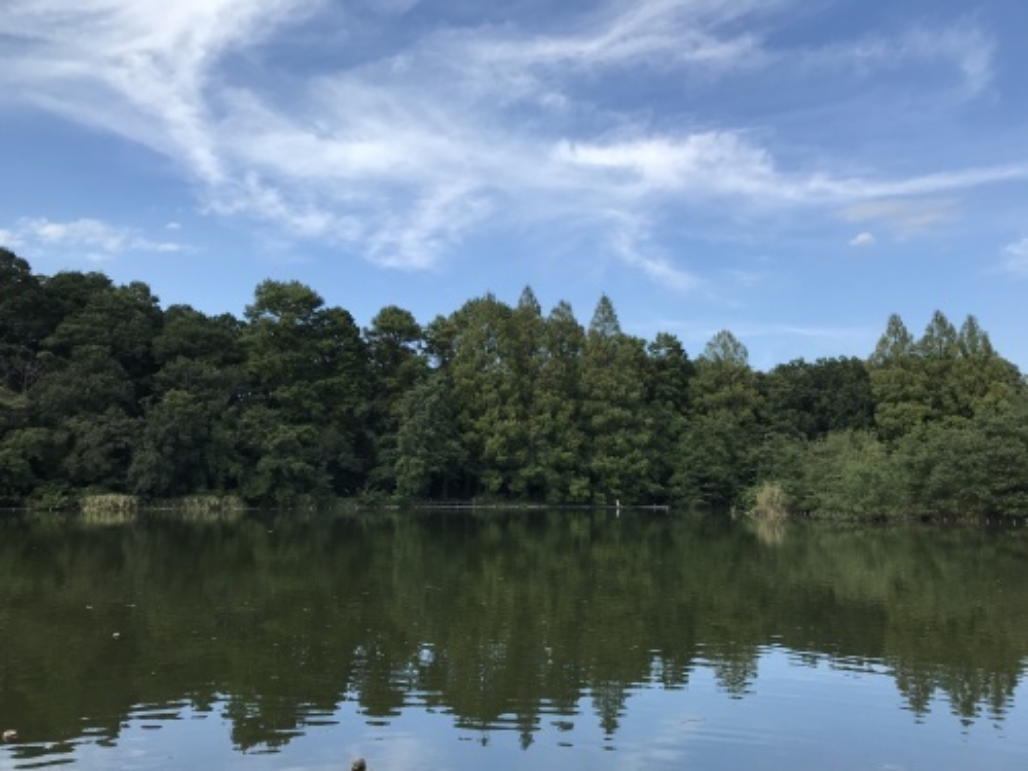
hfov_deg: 63.4
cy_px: 386
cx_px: 514
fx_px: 832
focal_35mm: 28
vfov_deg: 49.7
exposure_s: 1/1389
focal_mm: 3.99
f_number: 1.8
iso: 20
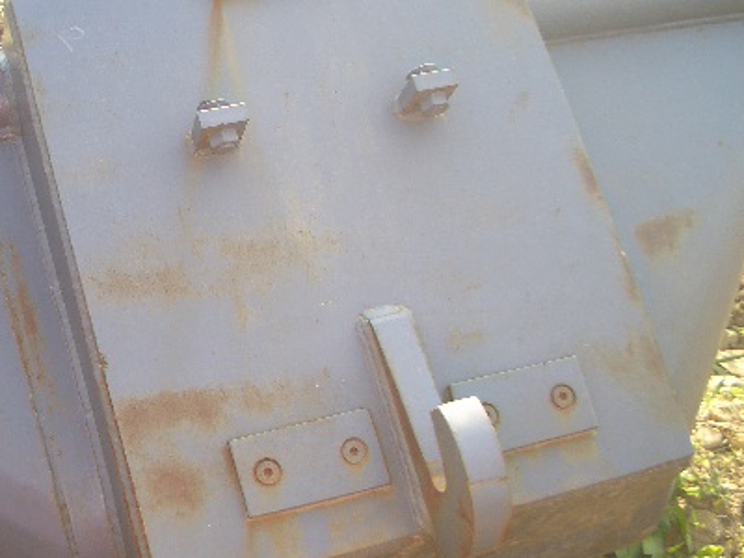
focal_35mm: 56
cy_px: 268
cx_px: 238
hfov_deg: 34.0
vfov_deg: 26.1
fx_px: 1204
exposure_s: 1/125
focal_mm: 5.8
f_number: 2.6
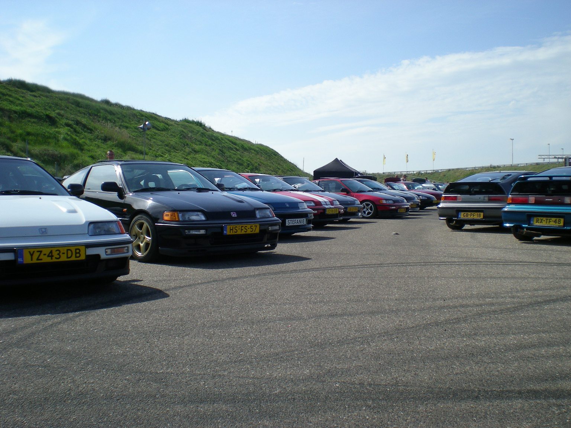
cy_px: 214
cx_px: 286
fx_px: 627
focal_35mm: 38
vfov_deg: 37.7
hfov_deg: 49.0
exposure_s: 1/402
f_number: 4.6
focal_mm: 6.3
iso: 50
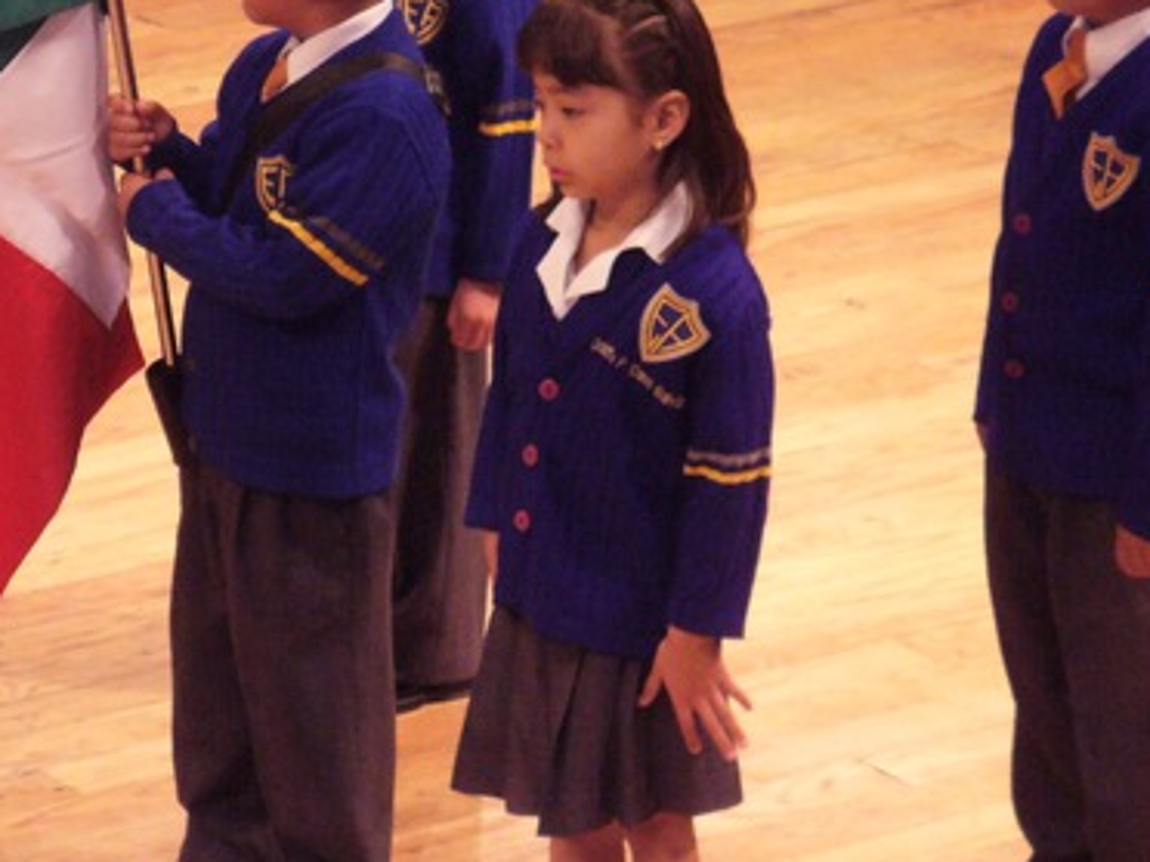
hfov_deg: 5.8
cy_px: 207
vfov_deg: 4.4
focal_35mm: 339
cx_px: 439
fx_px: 11262
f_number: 4.4
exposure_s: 1/60
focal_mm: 32.5
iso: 400
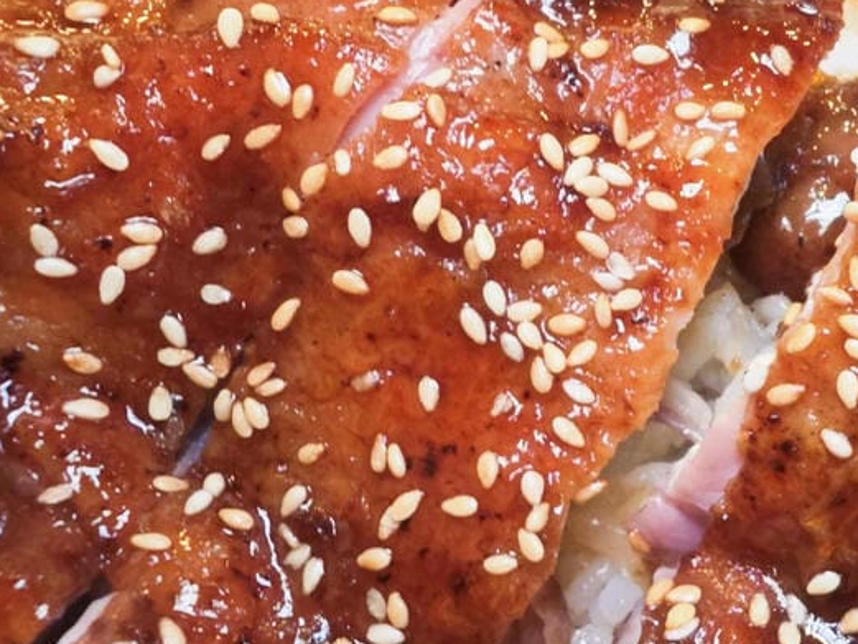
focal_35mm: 53
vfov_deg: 27.5
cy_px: 260
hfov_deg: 32.4
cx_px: 916
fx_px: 1314
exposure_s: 1/40
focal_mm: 2.03
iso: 100
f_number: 1.8
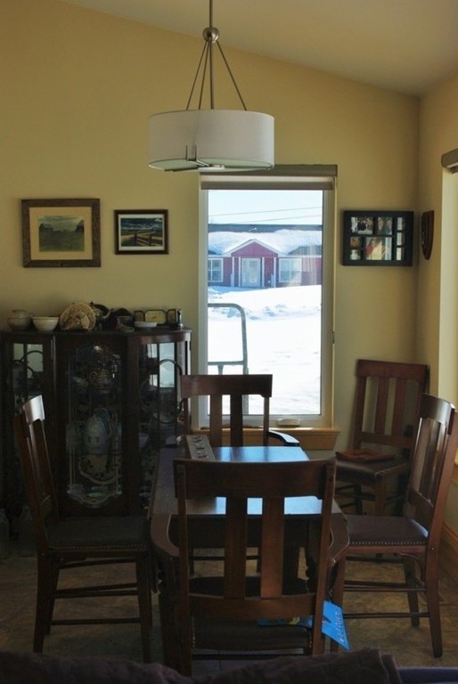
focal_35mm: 49
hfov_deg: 27.6
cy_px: 342
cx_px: 229
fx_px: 932
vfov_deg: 40.3
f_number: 8
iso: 200
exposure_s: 1/250
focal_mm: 32.5
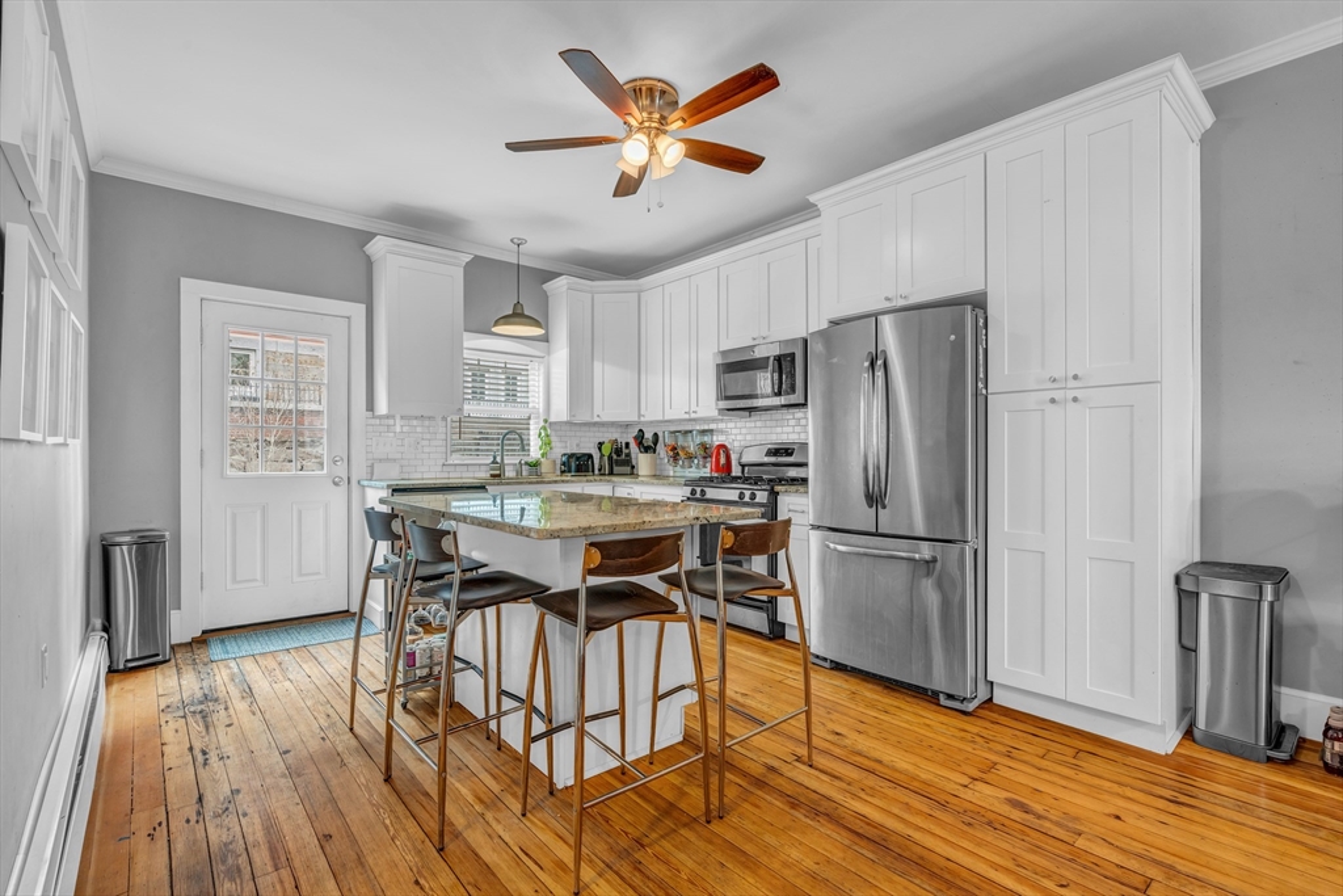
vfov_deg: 73.8
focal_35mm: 16
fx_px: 597
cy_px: 448
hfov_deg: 96.7
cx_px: 672
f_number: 11
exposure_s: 1
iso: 320
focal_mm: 16
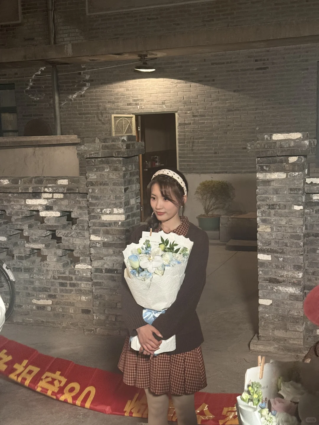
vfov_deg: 39.7
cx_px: 160
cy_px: 212
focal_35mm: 48
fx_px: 590
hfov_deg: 30.3
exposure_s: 1/33
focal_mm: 6.76
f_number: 1.78
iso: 320
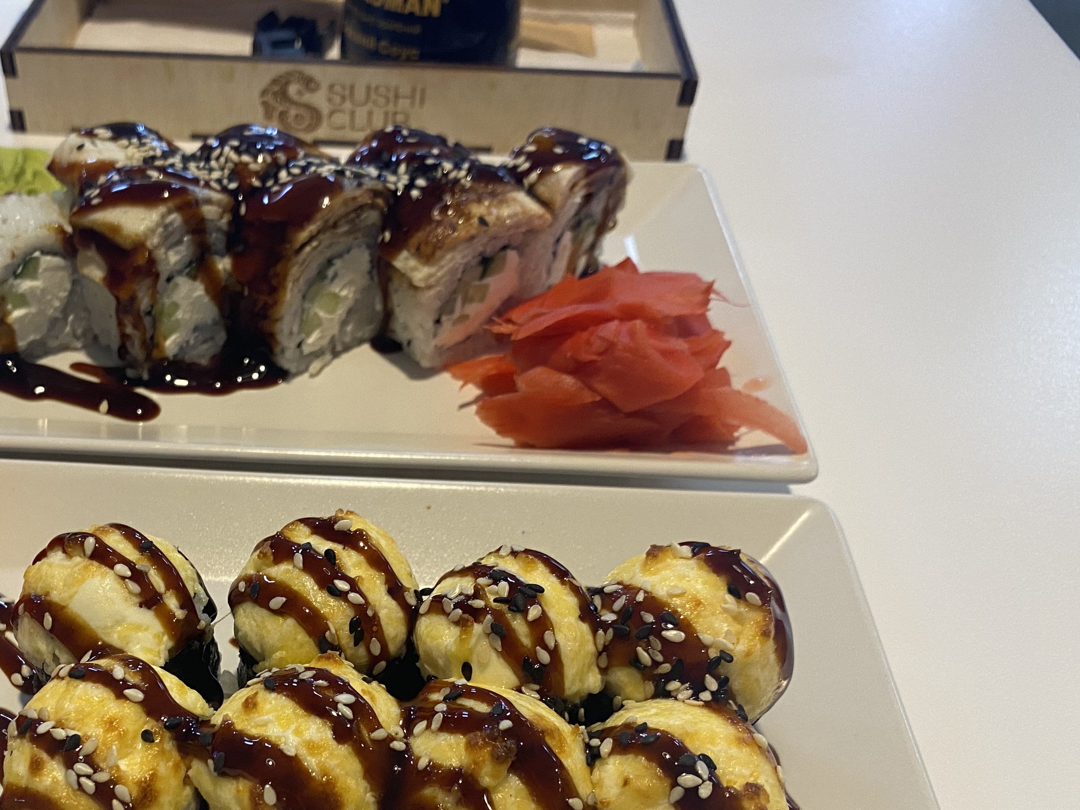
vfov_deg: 36.1
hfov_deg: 46.5
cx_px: 295
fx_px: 1217
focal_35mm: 39
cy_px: 595
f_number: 1.8
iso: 160
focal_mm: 4.25
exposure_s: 1/50
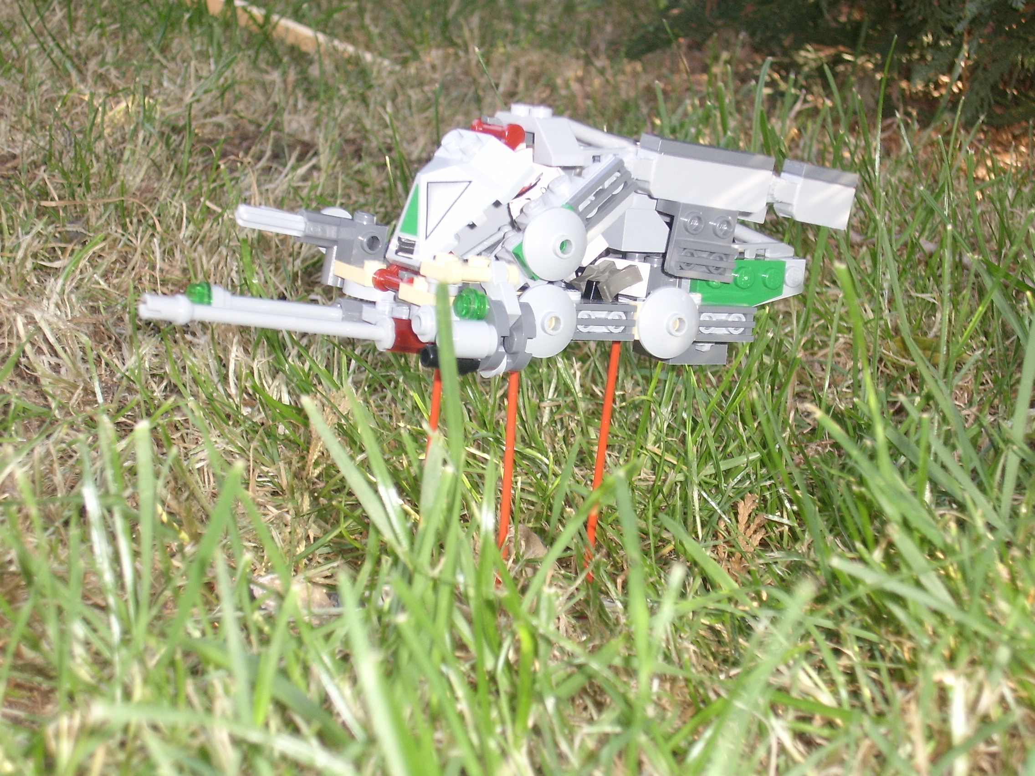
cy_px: 388
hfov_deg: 27.4
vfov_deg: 20.7
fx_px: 2123
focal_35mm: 71
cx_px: 518
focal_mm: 13.7
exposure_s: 1/60
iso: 100
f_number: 4.5
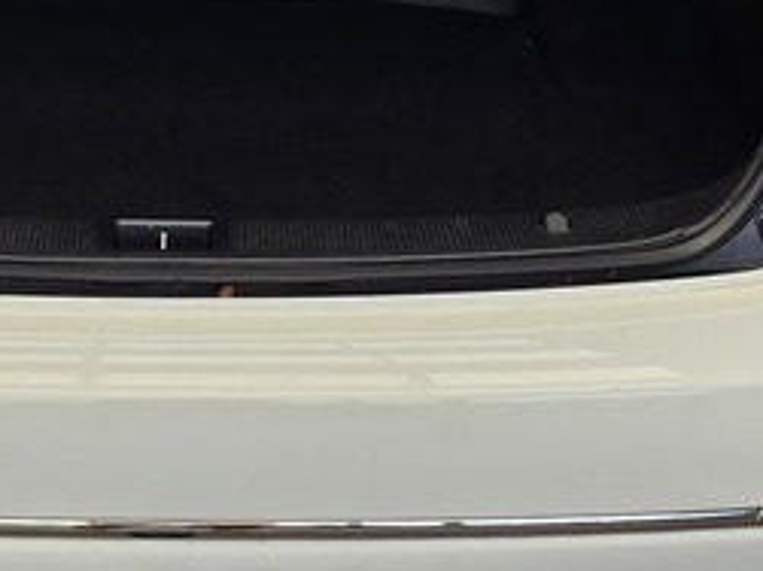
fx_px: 2071
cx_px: 182
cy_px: -188
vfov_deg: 15.0
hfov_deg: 20.7
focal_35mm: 94
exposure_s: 1/112
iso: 12
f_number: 1.7
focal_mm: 6.25
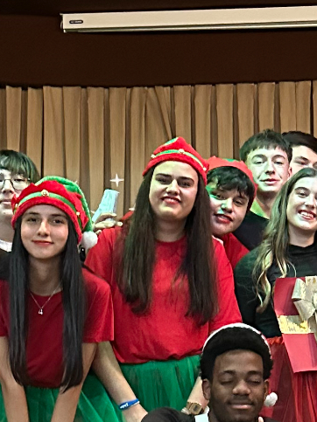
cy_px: 228
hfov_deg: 13.4
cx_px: 427
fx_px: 1295
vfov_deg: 18.5
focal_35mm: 106
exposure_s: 1/50
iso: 640
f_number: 1.78
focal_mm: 6.86
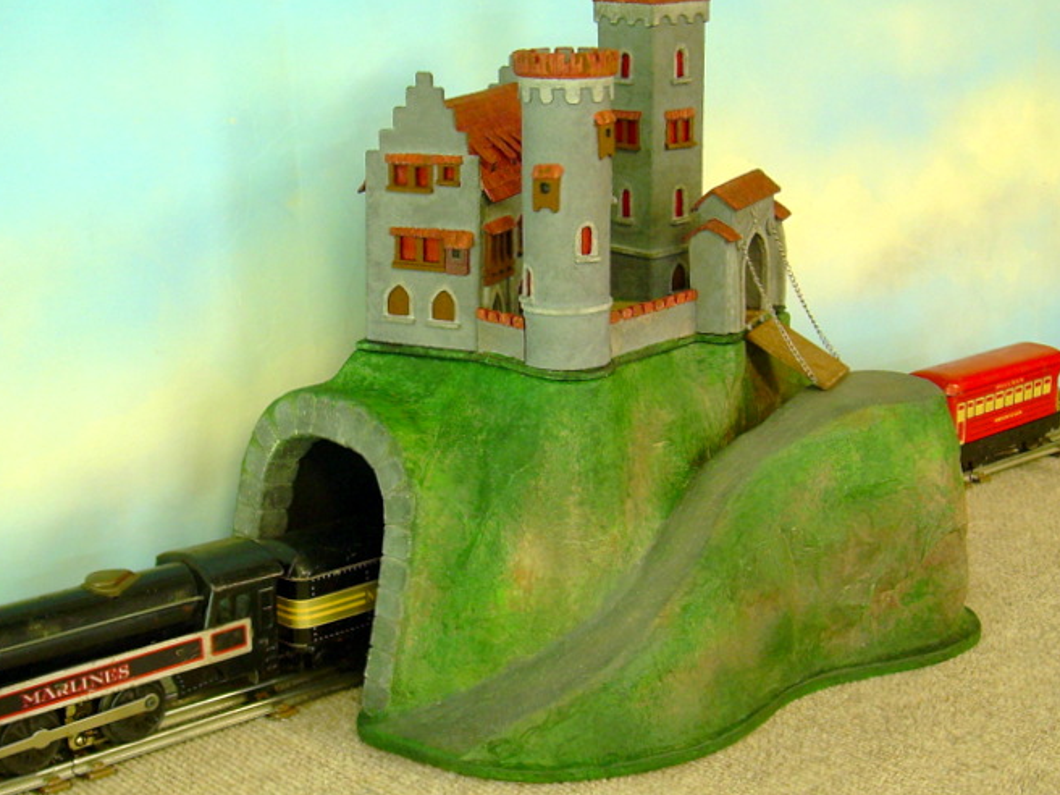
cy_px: 428
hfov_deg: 31.6
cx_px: 443
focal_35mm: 61
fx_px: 1868
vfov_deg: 24.0
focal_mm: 8.3
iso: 50
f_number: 3.1
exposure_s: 1/8
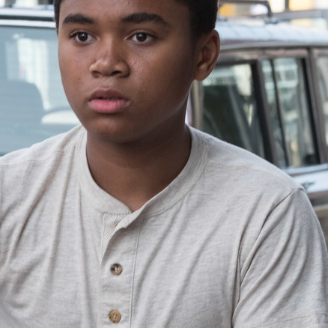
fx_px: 3581
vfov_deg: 5.2
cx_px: -224
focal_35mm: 334
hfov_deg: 5.2
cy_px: 191
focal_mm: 56
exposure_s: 1/250
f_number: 7.1
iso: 200
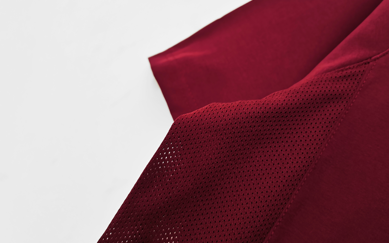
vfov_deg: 38.2
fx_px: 350
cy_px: 100
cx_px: 215
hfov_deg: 58.0
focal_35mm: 33
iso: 640
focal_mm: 5.58
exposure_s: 1/40
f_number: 1.8
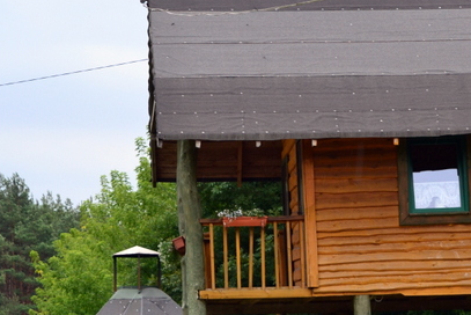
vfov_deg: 8.5
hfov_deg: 12.7
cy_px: 202
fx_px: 2121
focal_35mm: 162
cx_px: 251
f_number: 10
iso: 400
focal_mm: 55
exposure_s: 1/200
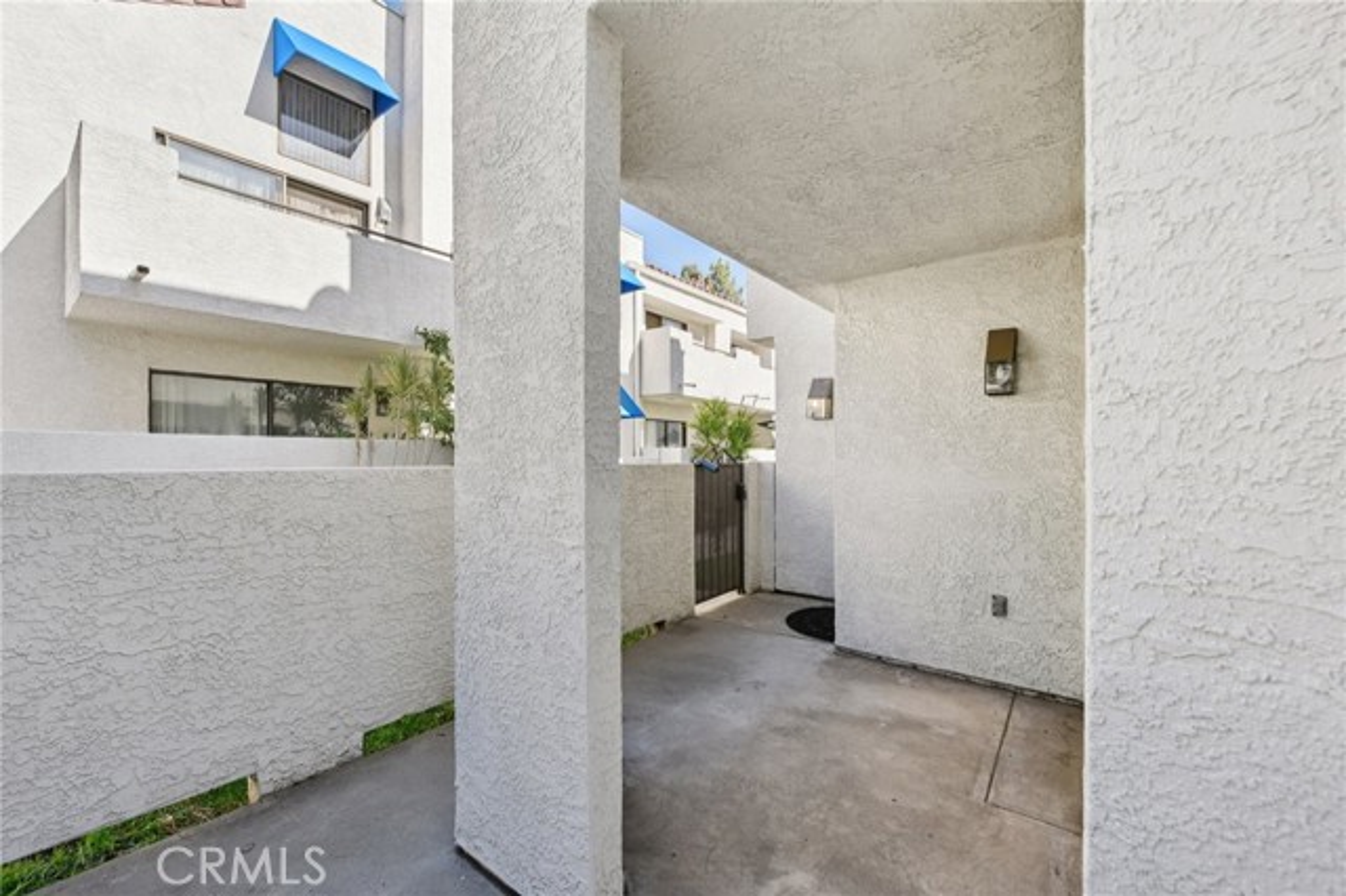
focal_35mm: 14
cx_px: 673
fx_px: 523
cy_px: 448
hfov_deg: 104.3
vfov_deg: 81.1
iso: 400
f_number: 8
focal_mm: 14
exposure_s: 1/200
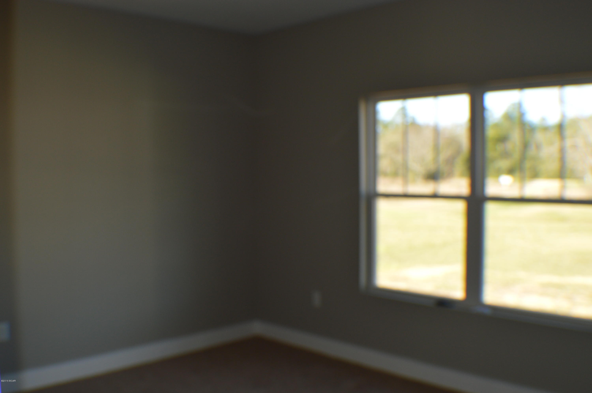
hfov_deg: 45.0
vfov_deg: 30.8
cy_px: 196
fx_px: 715
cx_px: 296
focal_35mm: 44
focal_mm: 29
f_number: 4.5
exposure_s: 1/125
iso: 250
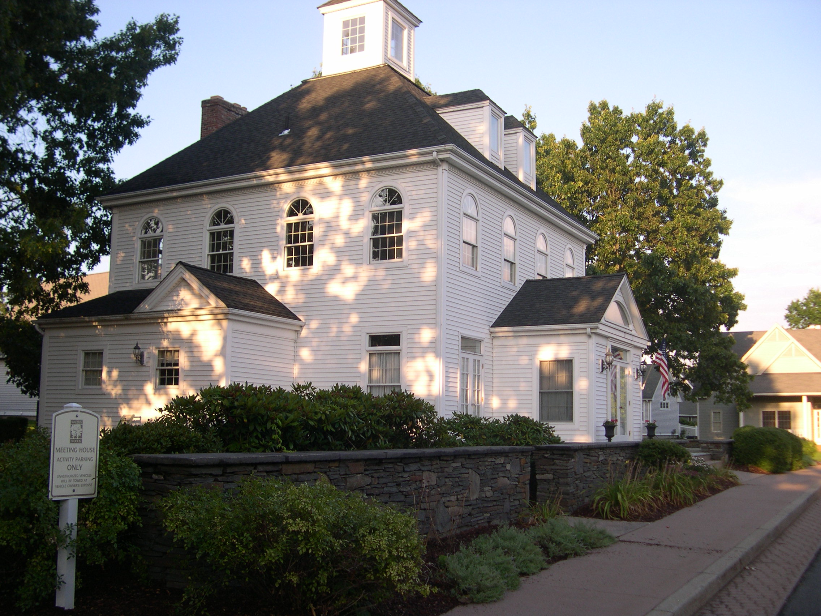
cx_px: 410
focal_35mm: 38
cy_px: 308
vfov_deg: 37.7
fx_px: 901
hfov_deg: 49.0
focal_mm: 8
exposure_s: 1/287
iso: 100
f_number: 2.8
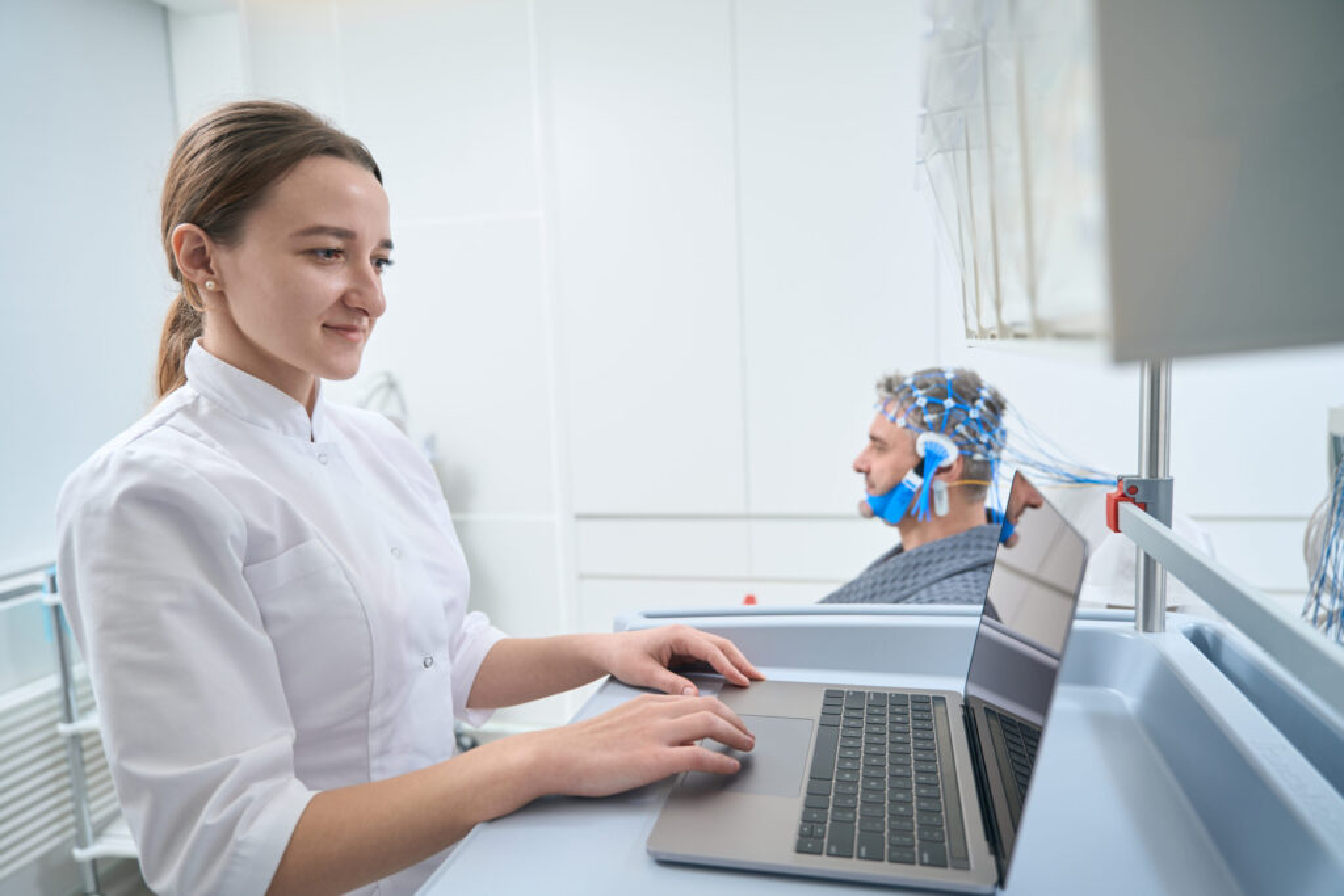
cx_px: 672
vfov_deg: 53.1
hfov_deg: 73.7
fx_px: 896
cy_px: 448
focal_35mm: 24
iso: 100
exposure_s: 1/250
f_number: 2.8
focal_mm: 24
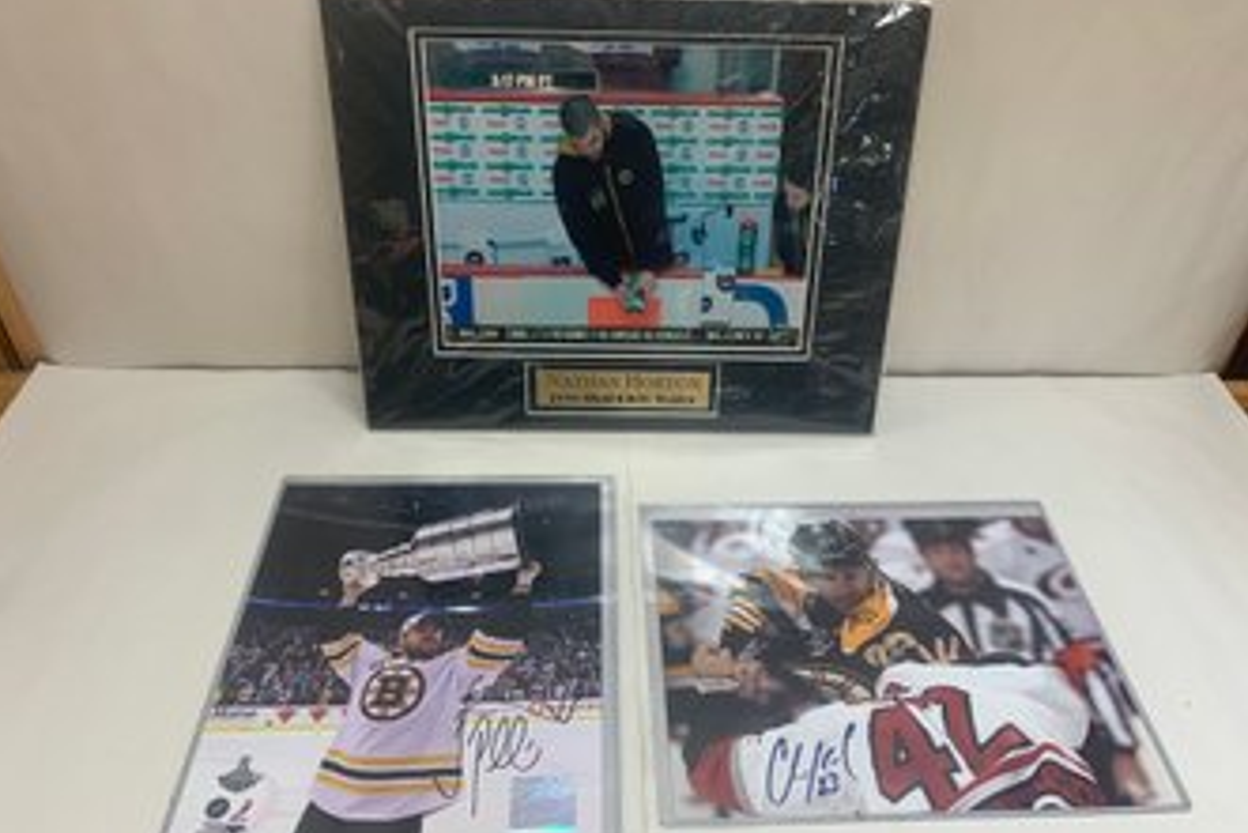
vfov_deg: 46.4
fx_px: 971
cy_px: 435
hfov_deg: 65.4
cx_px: 632
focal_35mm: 28
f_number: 1.8
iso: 64
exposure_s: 1/60
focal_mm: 4.25
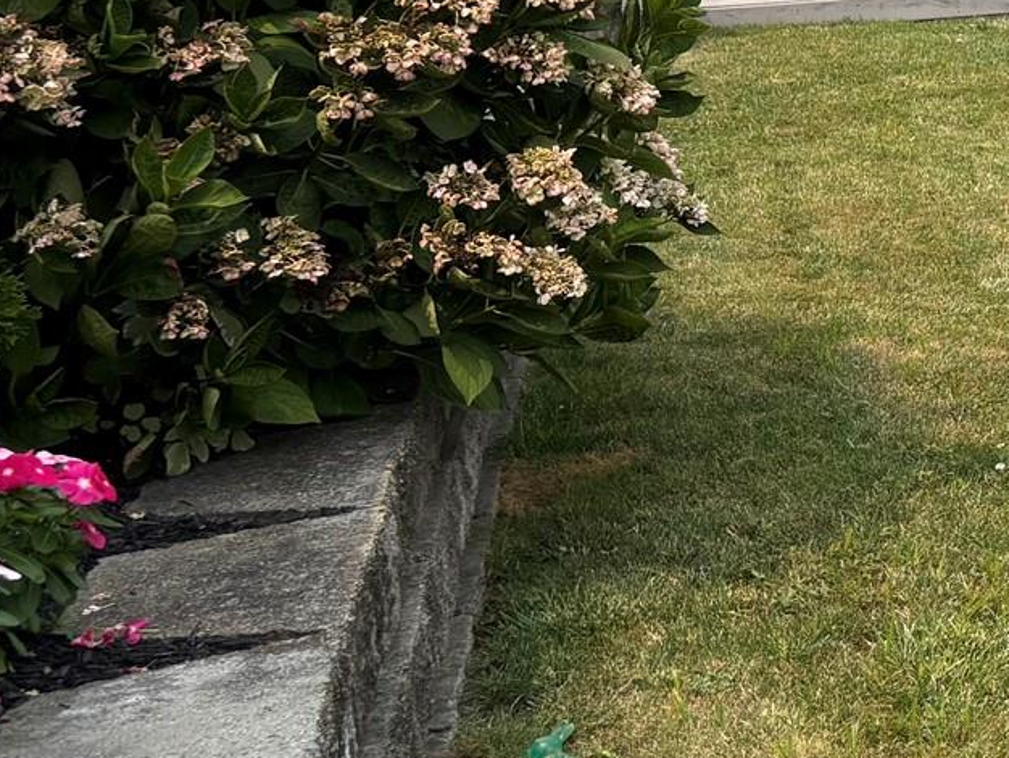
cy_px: 60
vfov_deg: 17.1
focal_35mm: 85
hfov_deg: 19.3
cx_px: 1615
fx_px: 2479
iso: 50
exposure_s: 1/3279
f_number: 1.6
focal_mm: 5.96
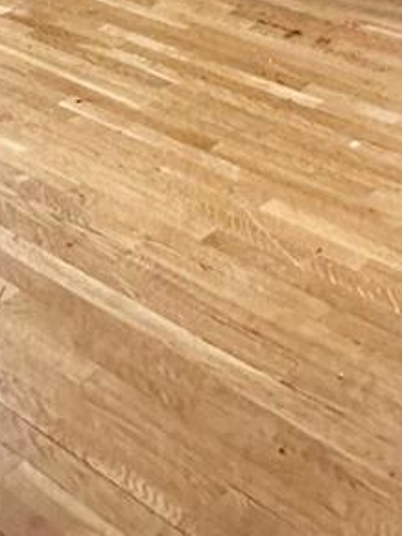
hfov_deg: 19.9
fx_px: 1147
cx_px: 181
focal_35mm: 74
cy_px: -260
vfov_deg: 22.0
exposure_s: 1/60
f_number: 2.2
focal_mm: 2.22
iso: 320
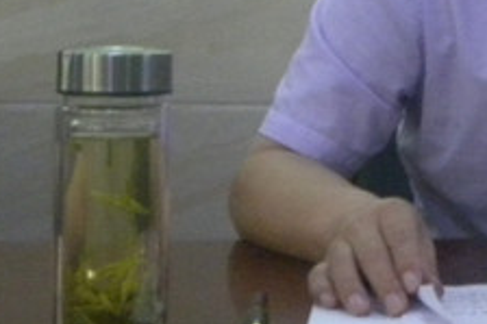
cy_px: -63
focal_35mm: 115
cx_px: 628
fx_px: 1555
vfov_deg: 11.7
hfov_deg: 16.8
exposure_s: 1/16
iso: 400
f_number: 4.5
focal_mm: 5.9
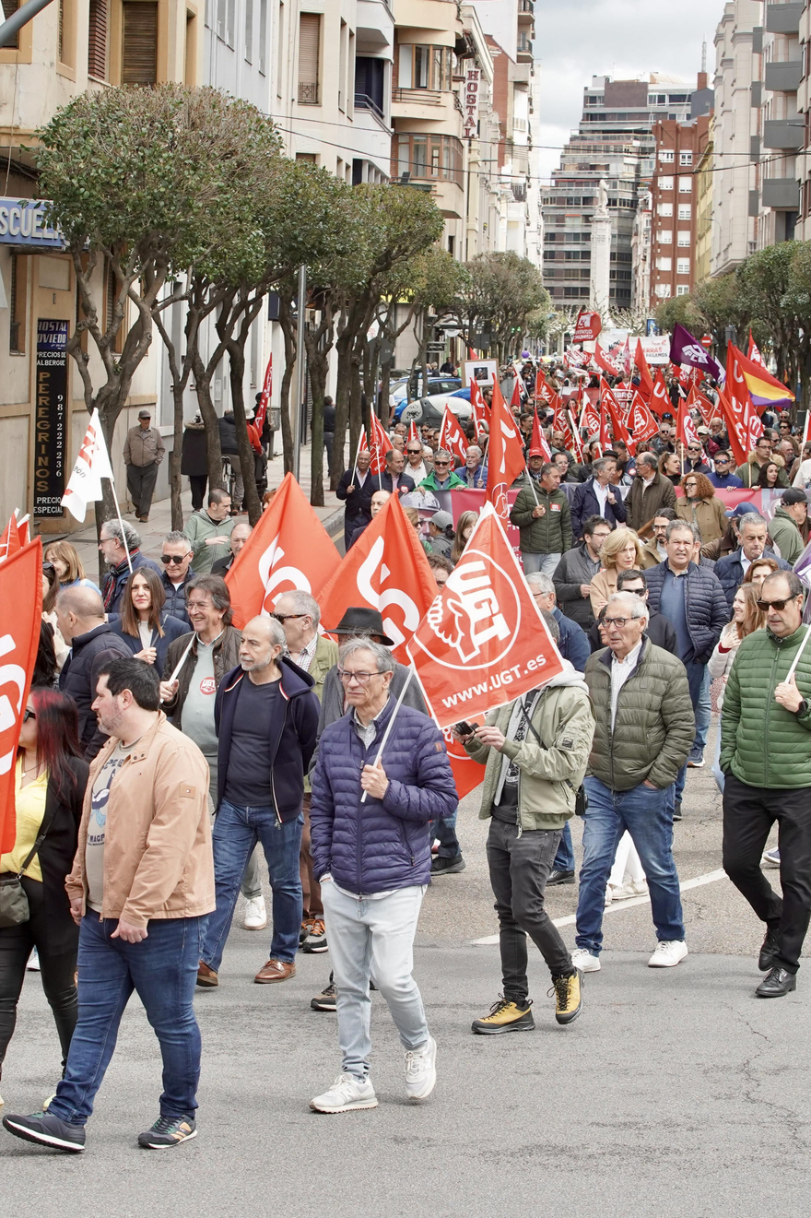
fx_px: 3584
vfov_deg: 19.3
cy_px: 612
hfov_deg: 12.9
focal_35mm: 106
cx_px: 398
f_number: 9
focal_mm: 70
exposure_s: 1/640
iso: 1000
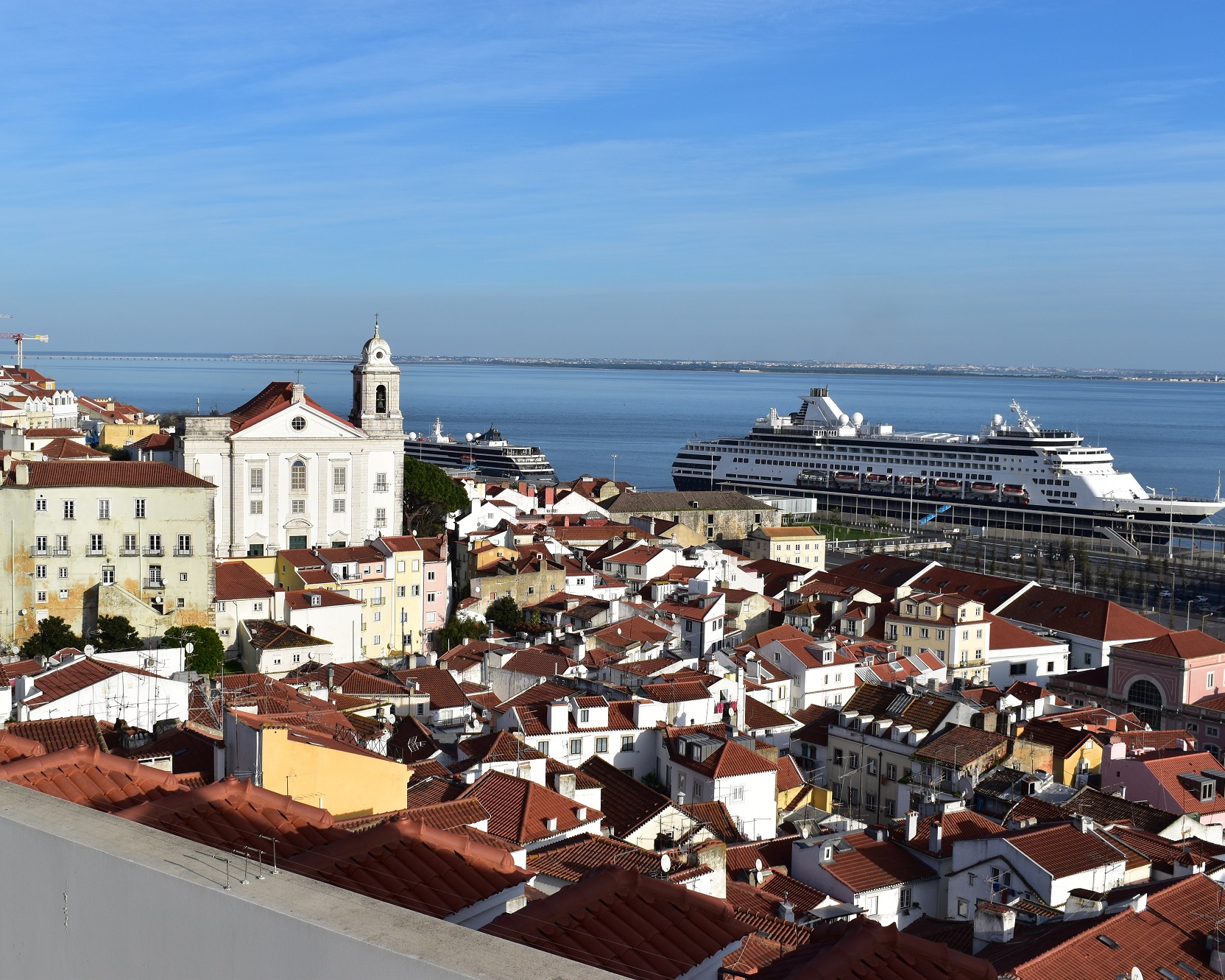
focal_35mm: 44
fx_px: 1595
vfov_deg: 34.1
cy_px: 490
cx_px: 560
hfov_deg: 42.0
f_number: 11
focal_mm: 26
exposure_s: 1/500
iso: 250
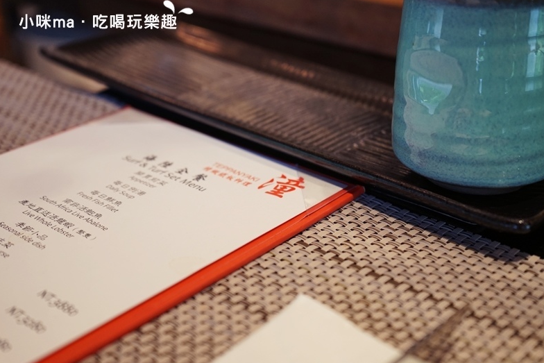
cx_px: 275
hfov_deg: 38.9
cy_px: 180
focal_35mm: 51
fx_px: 771
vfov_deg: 26.5
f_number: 4.5
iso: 1000
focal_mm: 50
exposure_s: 1/60
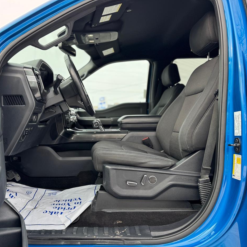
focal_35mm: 29
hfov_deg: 55.3
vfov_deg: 55.6
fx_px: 234
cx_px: 100
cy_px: 123
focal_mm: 6.76
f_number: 1.78
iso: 80
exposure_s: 1/356
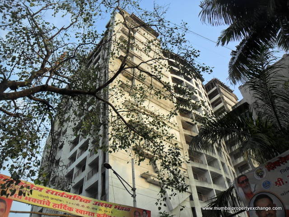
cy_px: 108
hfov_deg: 65.3
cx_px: 144
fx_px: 225
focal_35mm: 27
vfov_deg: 51.4
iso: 100
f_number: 3.5
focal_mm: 4.9
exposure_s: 1/350
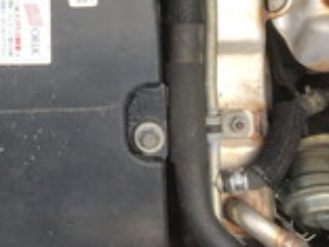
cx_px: -44
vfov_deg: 12.0
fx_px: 1131
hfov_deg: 16.0
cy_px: -95
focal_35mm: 119
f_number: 2.2
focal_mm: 4.15
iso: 25
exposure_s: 1/413
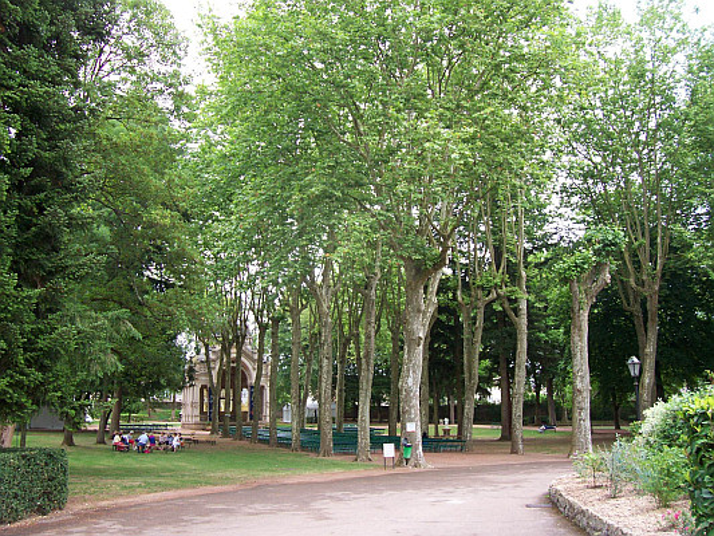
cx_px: 357
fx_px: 701
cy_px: 268
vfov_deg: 41.8
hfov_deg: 53.9
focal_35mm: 34
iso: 80
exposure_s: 1/248
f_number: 2.7
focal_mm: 5.6
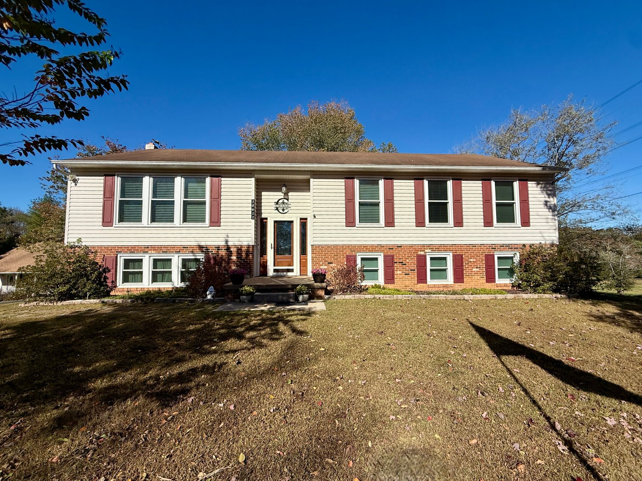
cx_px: 321
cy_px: 240
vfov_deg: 85.7
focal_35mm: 14
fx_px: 260
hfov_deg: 102.1
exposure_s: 1/5155
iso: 64
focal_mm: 2.22
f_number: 2.2
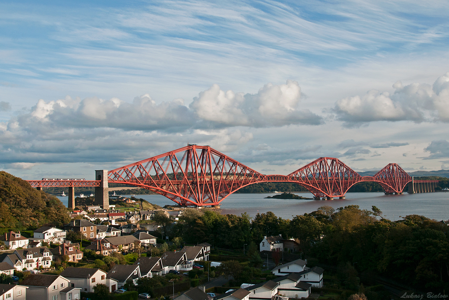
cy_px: 150
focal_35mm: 40
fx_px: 505
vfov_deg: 33.0
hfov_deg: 47.9
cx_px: 224
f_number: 9
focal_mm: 27
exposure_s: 1/320
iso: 200
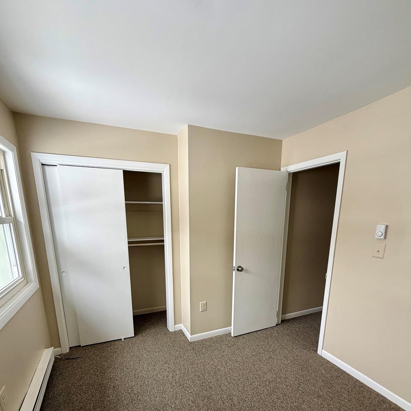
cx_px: 201
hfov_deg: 84.0
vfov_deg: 81.7
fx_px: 228
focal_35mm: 17
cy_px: 267
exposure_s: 1/121
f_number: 2.2
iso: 125
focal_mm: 2.22
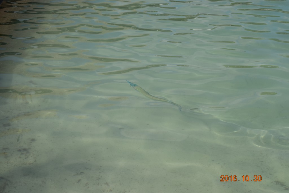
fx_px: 626
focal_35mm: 78
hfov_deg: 26.0
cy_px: 96
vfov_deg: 17.5
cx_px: 144
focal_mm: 52
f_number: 11
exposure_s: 1/500
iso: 200
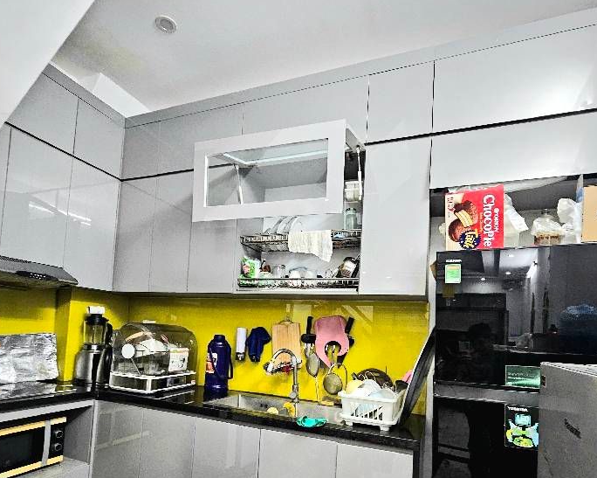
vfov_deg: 69.1
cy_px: 313
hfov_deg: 83.3
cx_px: 294
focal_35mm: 19
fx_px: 336
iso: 320
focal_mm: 2.2
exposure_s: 1/33.4
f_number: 2.2
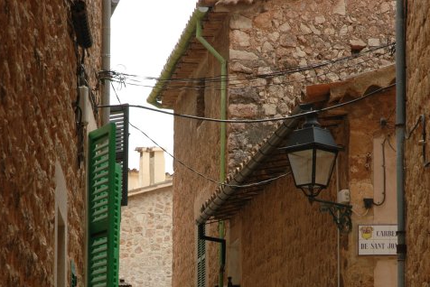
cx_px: 214
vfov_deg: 10.0
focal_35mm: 136
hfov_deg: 15.1
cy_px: 324
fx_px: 1625
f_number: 9
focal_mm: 60
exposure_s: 1/125
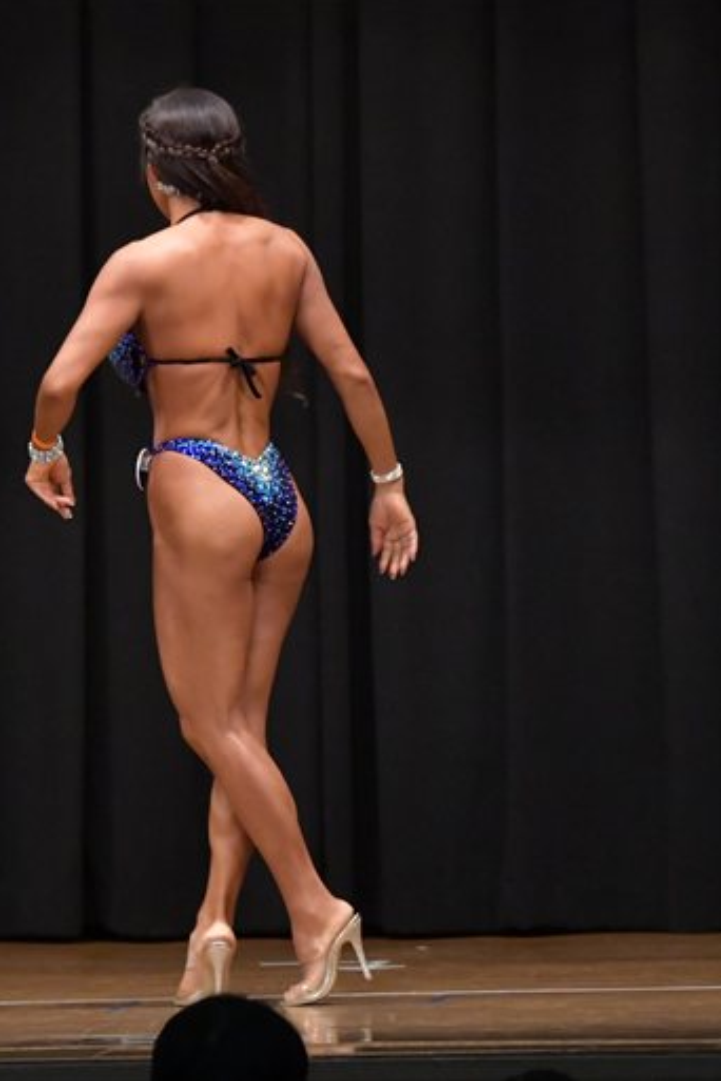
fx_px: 9853
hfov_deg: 4.2
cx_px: 305
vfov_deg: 6.3
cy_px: 539
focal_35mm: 328
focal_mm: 145
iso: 6400
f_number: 5.6
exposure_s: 1/400
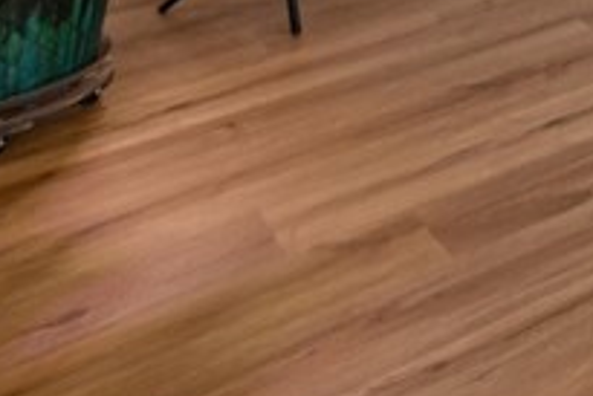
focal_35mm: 74
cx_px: 1258
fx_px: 1220
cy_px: -510
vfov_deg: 13.9
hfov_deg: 17.3
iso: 200
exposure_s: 1/40
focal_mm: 14
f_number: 5.6
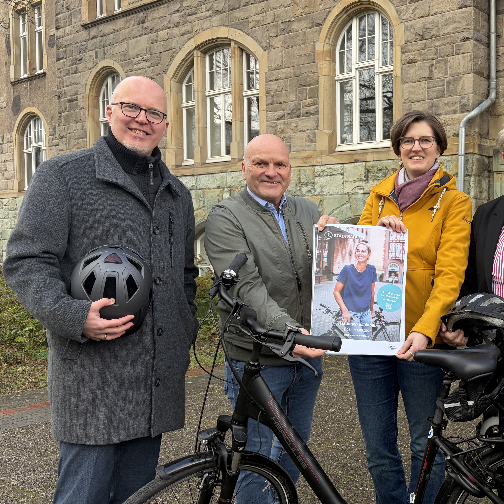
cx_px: 427
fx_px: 642
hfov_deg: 40.4
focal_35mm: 39
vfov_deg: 42.8
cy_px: 271
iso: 50
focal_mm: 5.96
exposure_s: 1/492
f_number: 1.6
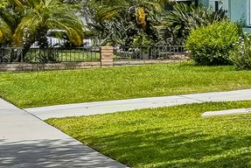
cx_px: 812
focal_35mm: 114
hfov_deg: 10.4
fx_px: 796
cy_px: -53
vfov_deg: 11.7
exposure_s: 1/1250
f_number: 8
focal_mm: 16
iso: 400
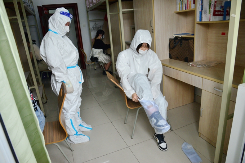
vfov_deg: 53.1
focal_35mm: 24
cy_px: 82
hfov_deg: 73.8
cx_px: 122
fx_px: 163
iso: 1600
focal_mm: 24
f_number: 8
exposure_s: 1/250
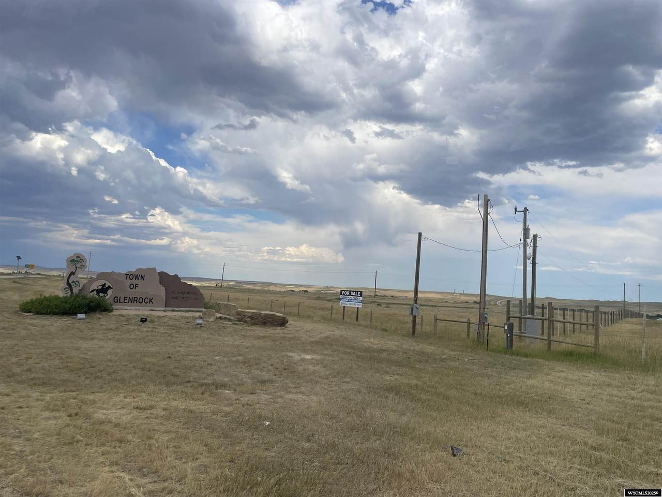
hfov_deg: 67.3
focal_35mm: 26
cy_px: 248
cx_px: 331
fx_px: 497
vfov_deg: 53.1
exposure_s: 1/6897
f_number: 1.6
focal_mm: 4.2
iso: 50
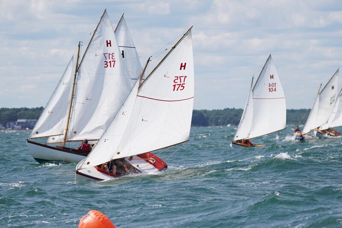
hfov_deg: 7.2
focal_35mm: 286
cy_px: 114
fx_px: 2721
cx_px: 171
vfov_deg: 4.8
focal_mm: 191
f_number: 5.6
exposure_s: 1/1600
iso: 200
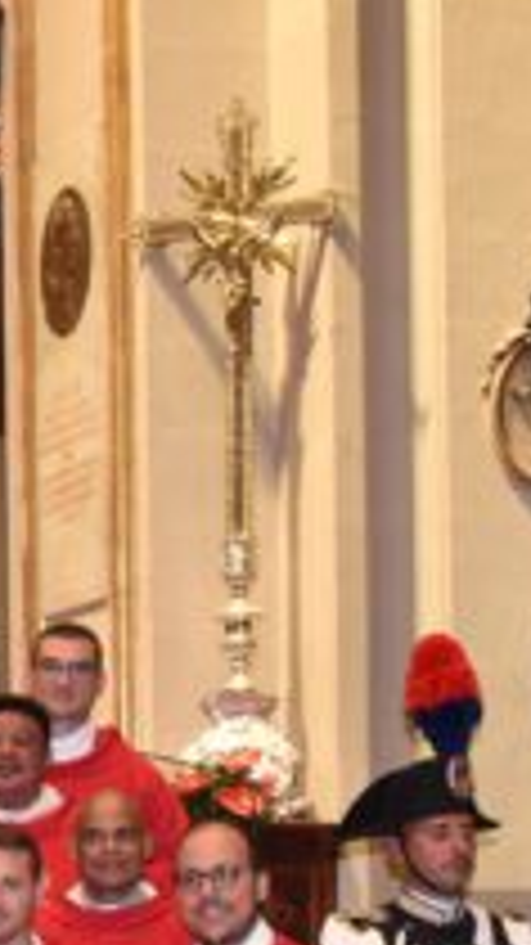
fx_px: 3282
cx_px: -1004
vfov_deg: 16.1
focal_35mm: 131
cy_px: 943
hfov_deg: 8.1
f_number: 5.6
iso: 1600
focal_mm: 35
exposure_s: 1/125
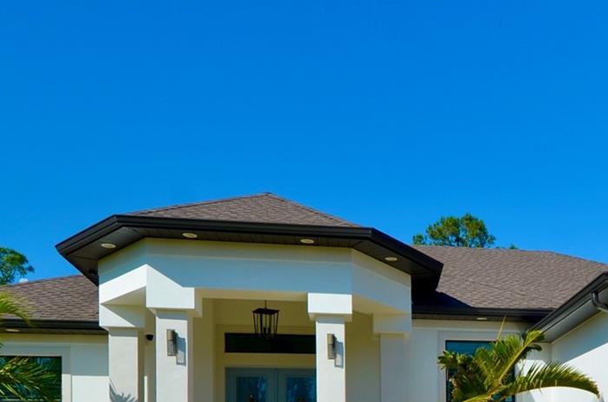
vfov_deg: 16.4
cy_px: 360
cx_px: 527
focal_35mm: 82
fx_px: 1382
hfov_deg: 24.2
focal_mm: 24
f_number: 8
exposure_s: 1/250
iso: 100
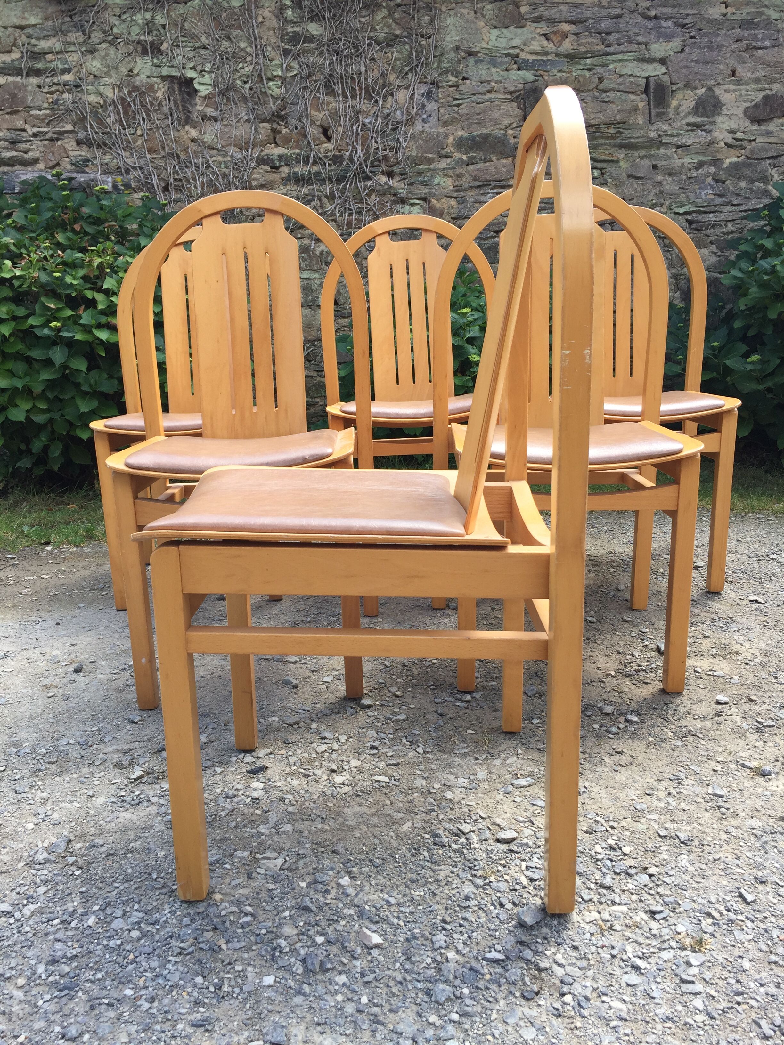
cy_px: 522
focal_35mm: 29
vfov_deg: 61.7
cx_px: 392
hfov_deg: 48.2
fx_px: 876
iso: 32
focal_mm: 4.15
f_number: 2.2
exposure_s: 1/416
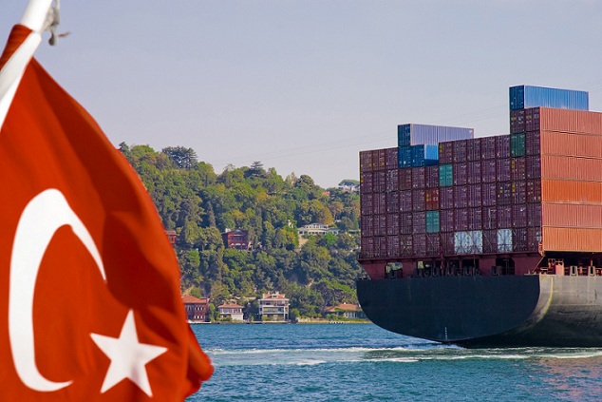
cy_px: 201
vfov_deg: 13.0
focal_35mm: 105
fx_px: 1756
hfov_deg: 19.5
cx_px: 301
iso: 200
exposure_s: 1/250
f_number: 8
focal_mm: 70
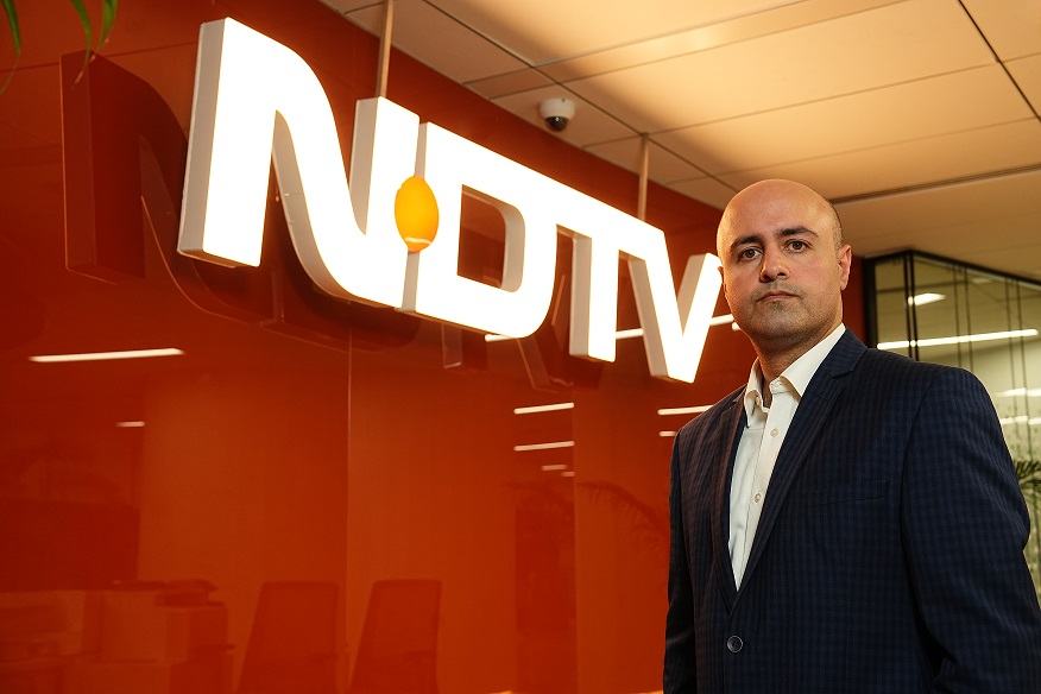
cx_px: 520
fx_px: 1243
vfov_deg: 31.2
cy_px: 347
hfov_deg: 45.4
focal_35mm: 43
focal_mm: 43
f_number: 5.6
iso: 1000
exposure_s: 1/100
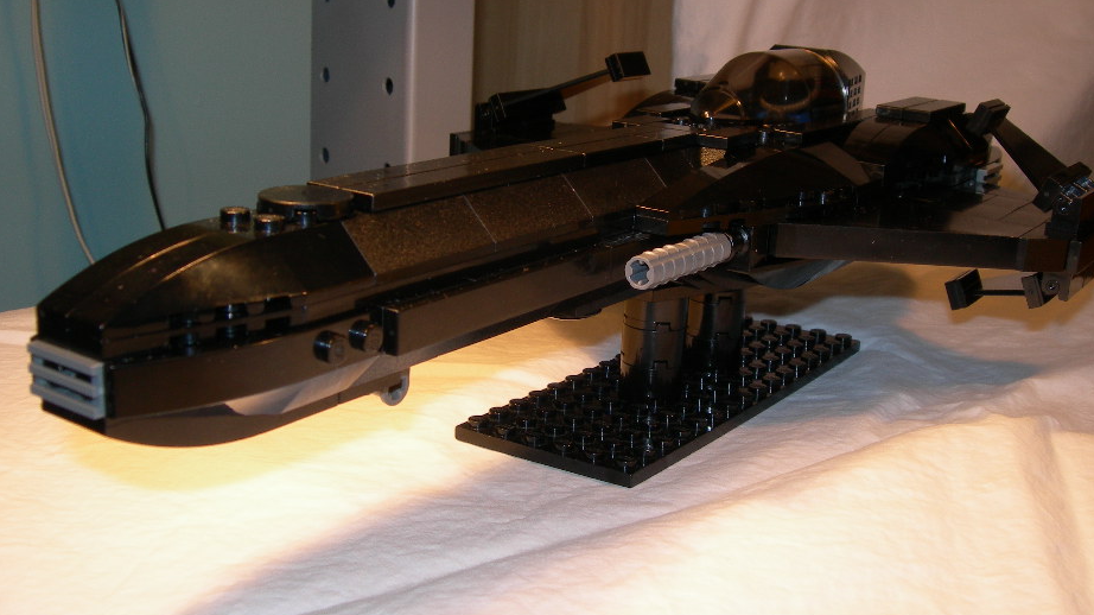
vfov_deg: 25.9
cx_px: 548
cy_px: 262
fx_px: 1334
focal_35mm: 46
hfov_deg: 44.6
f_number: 4.8
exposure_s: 1/30
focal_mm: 7.8
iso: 50
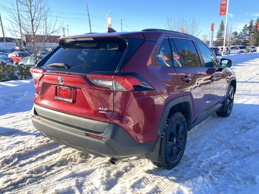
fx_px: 217
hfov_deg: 61.7
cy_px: 99
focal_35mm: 29
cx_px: 129
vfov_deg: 48.2
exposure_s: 1/187
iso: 20
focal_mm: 3.99
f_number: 1.8
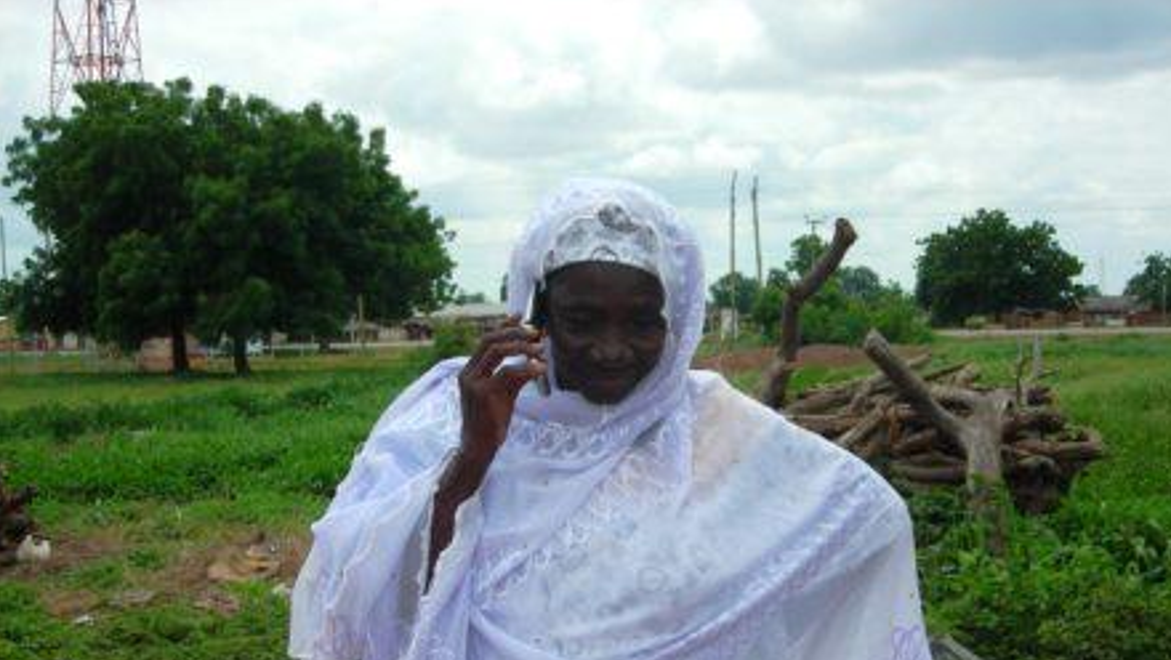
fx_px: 1895
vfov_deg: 19.7
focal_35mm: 61
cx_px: 591
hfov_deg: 34.3
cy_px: 442
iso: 70
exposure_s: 1/180
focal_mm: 9.1
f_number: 7.3
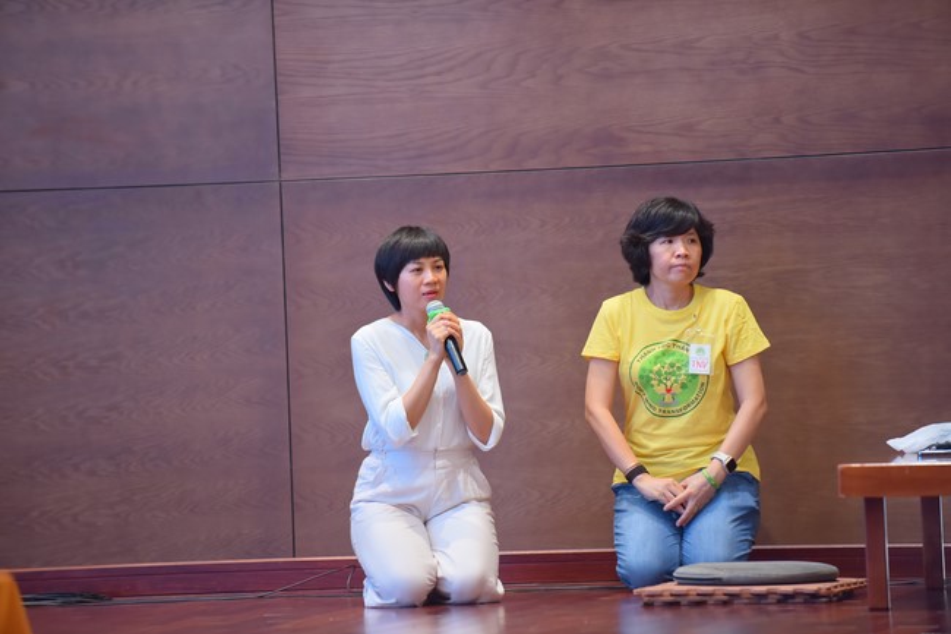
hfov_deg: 10.3
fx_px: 5282
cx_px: 476
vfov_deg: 6.9
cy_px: 317
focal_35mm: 200
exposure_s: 1/100
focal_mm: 200
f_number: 2.8
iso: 800
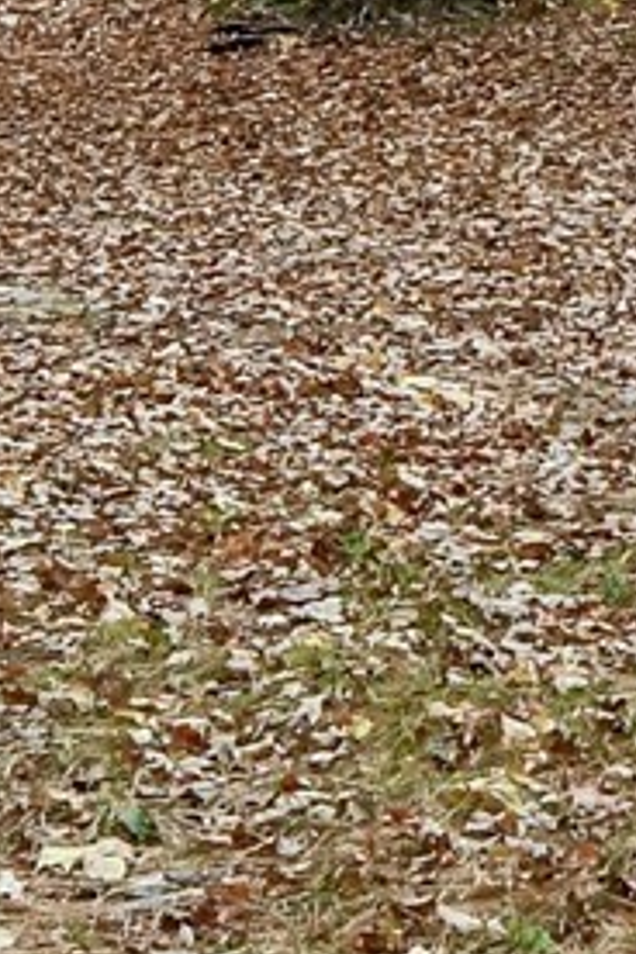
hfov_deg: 8.4
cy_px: -95
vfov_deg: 12.9
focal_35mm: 156
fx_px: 4134
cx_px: 1203
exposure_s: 1/400
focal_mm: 14
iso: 1000
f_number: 5
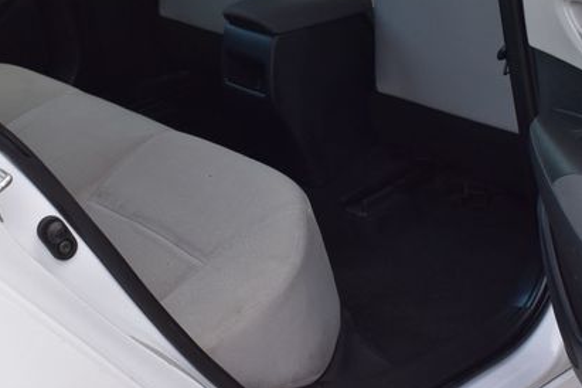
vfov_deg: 19.5
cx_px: 314
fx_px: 1132
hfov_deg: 28.8
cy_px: 173
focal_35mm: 70
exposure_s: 1/25
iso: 400
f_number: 7.1
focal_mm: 30
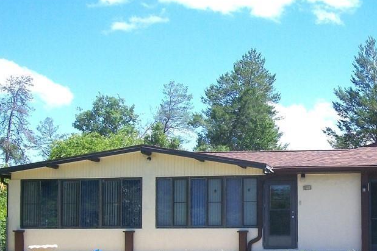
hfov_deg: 31.7
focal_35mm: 62
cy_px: 205
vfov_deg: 21.6
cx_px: 291
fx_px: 649
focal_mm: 6
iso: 80
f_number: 4.8
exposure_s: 1/320
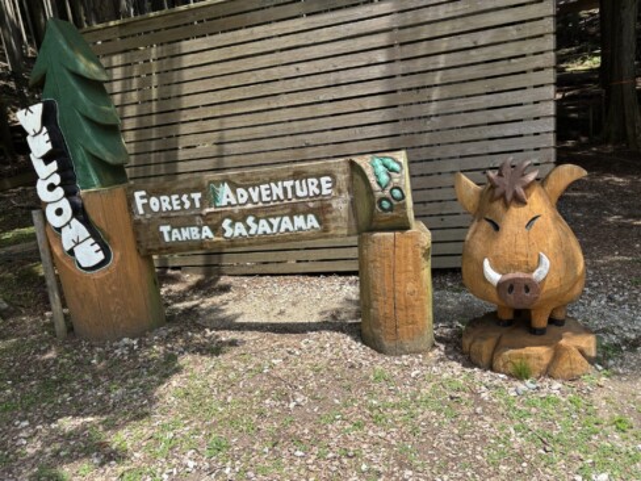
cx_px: 320
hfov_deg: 67.3
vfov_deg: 53.1
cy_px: 240
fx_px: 481
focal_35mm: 26
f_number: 1.6
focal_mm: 5.96
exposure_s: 1/1543
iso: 50
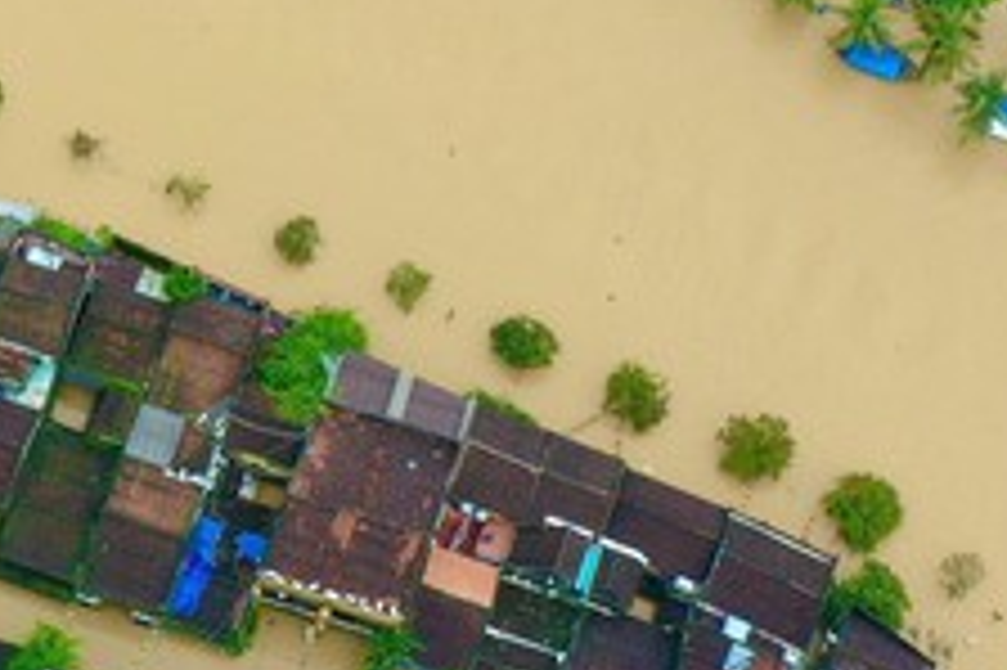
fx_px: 3494
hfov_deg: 15.8
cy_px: -178
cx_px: -202
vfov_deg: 10.7
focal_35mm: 125
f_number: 6.3
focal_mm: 10.26
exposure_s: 1/100
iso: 200
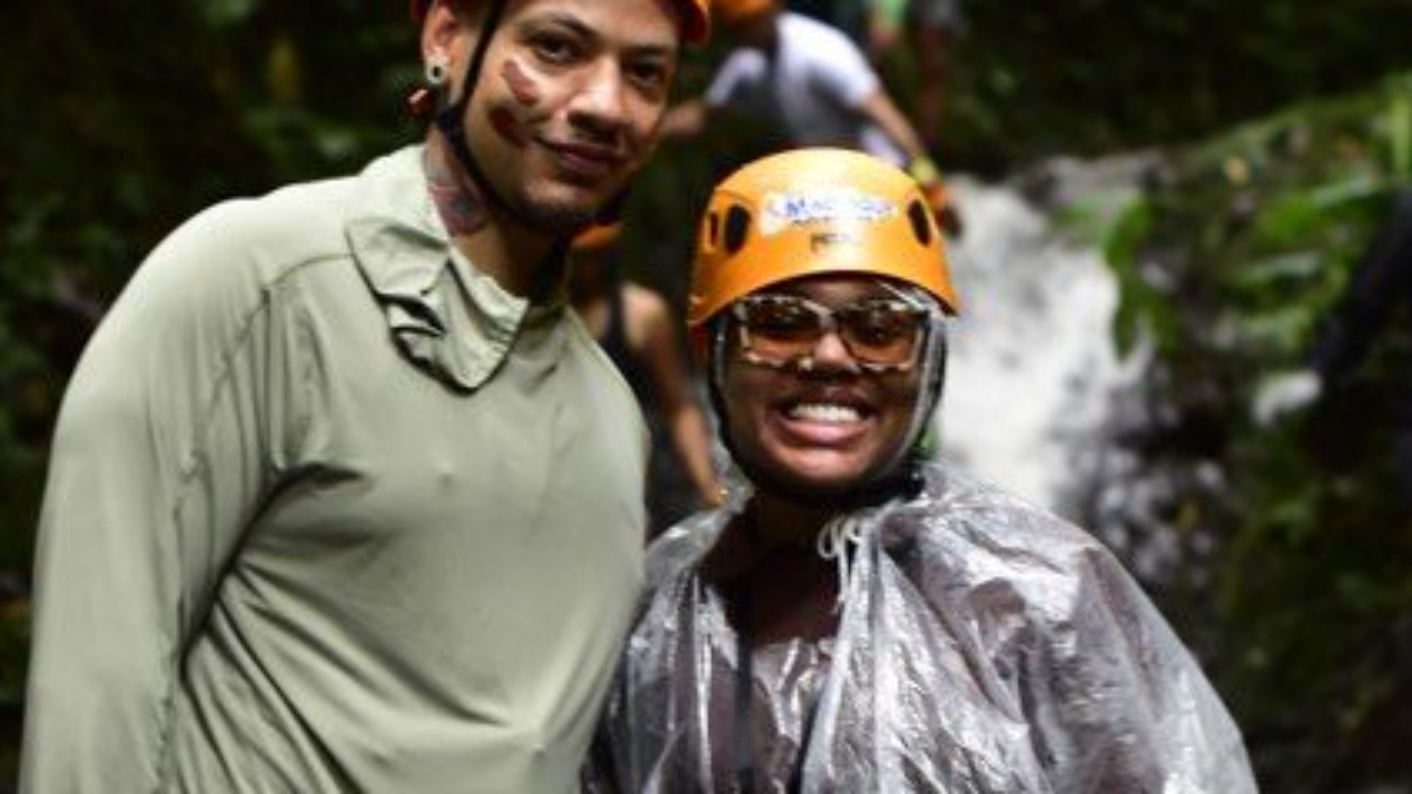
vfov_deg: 10.2
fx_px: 4456
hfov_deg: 18.0
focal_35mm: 119
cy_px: 607
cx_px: 704
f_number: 2.8
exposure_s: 1/80
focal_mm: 50
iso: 500
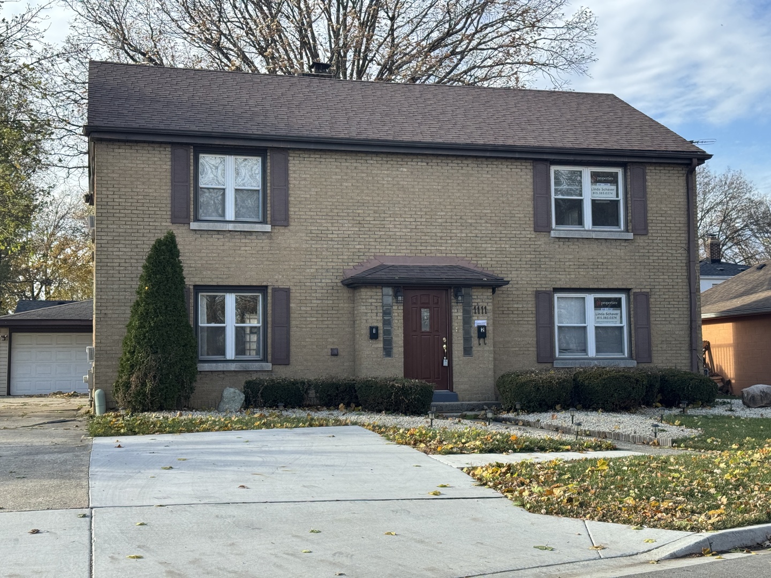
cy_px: 289
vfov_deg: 30.3
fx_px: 1069
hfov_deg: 39.7
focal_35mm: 48
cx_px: 386
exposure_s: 1/1395
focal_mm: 6.76
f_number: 1.78
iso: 64
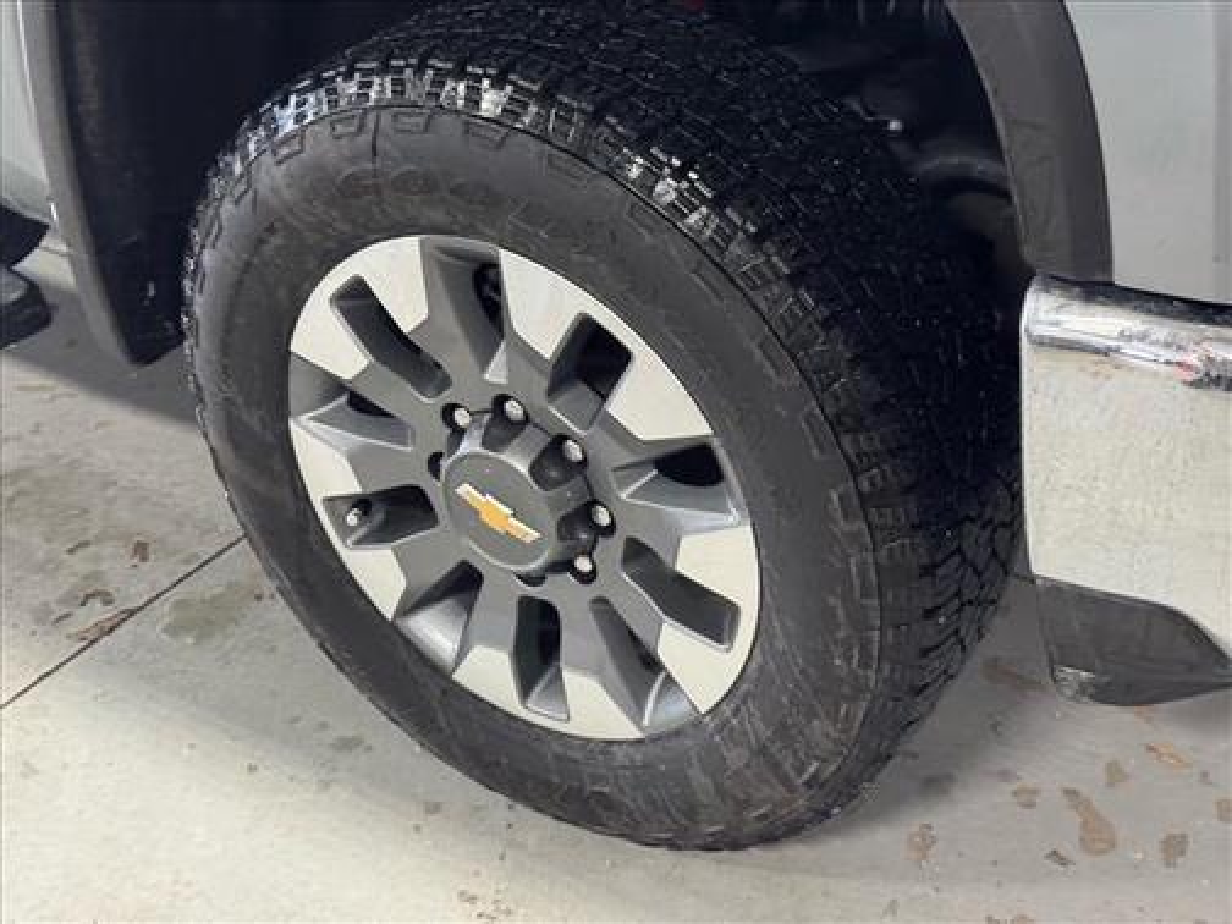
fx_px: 1708
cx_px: 616
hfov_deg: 39.7
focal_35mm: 48
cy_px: 462
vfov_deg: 30.3
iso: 250
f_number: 1.78
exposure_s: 1/40
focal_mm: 6.76
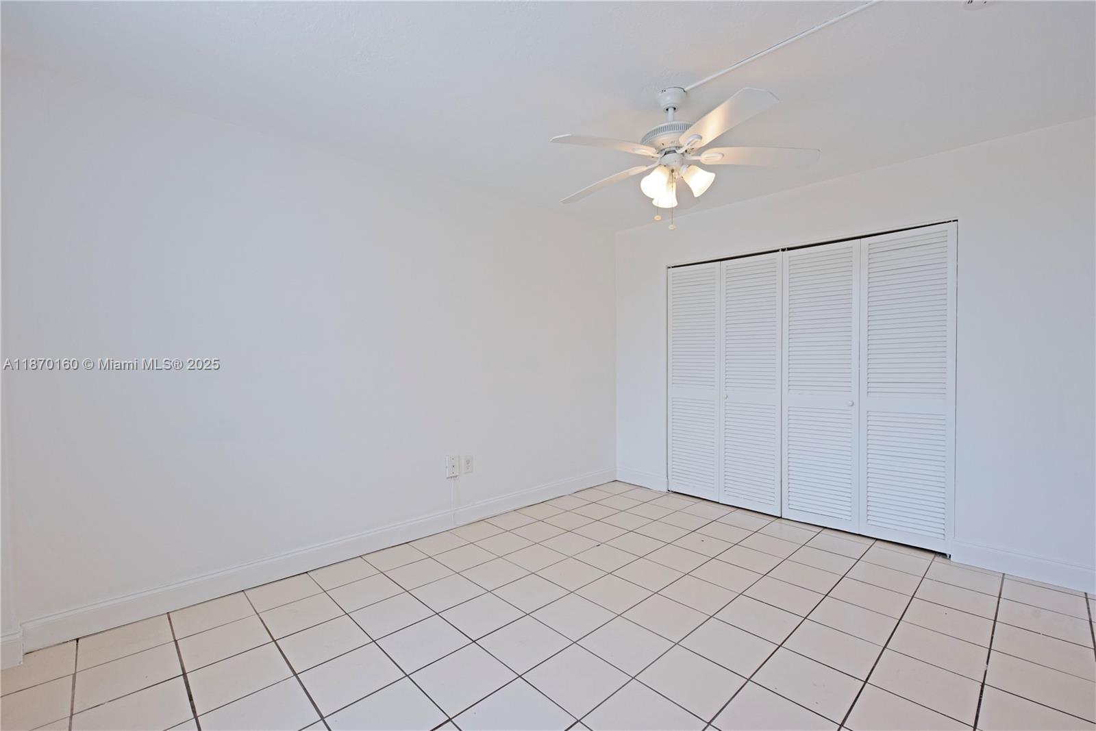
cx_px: 548
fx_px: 487
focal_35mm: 16
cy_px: 366
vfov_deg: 73.8
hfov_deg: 96.7
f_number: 7.1
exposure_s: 1/200
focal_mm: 16
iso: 400
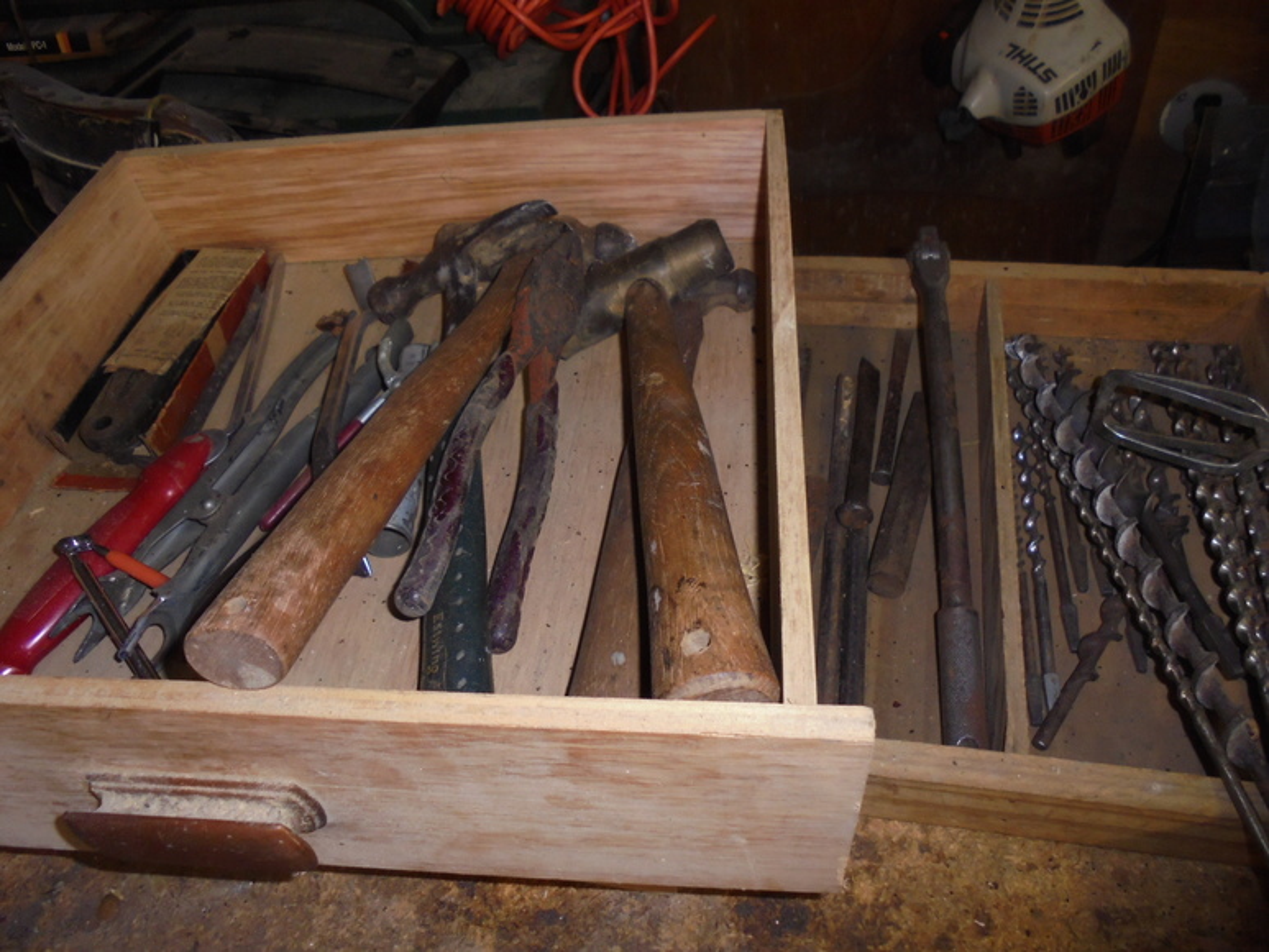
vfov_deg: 53.1
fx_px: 953
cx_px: 634
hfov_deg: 67.3
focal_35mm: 26
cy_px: 476
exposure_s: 1/30
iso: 200
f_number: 3.5
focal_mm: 4.6
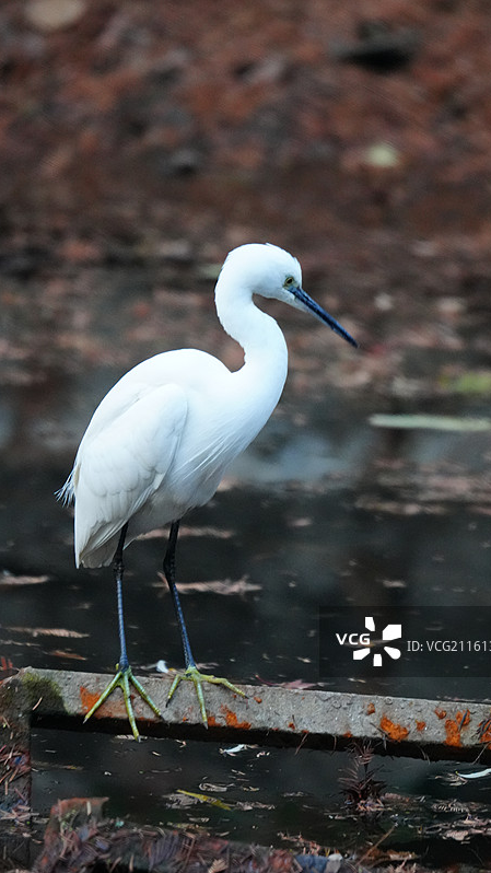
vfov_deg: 2.3
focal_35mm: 945
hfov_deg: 1.3
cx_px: 272
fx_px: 21868
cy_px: 436
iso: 5000
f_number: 6.3
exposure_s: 1/250
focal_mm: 600
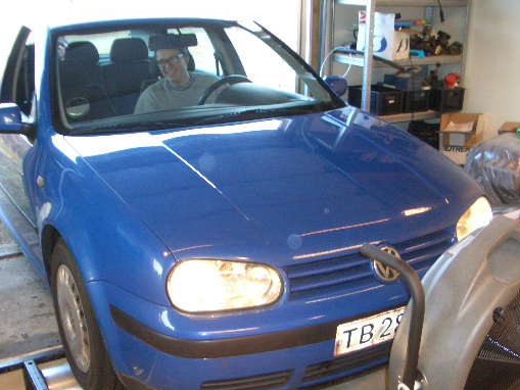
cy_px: 237
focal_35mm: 44
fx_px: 661
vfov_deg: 32.8
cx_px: 246
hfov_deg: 42.9
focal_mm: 5.8
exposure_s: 1/60
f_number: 2.6
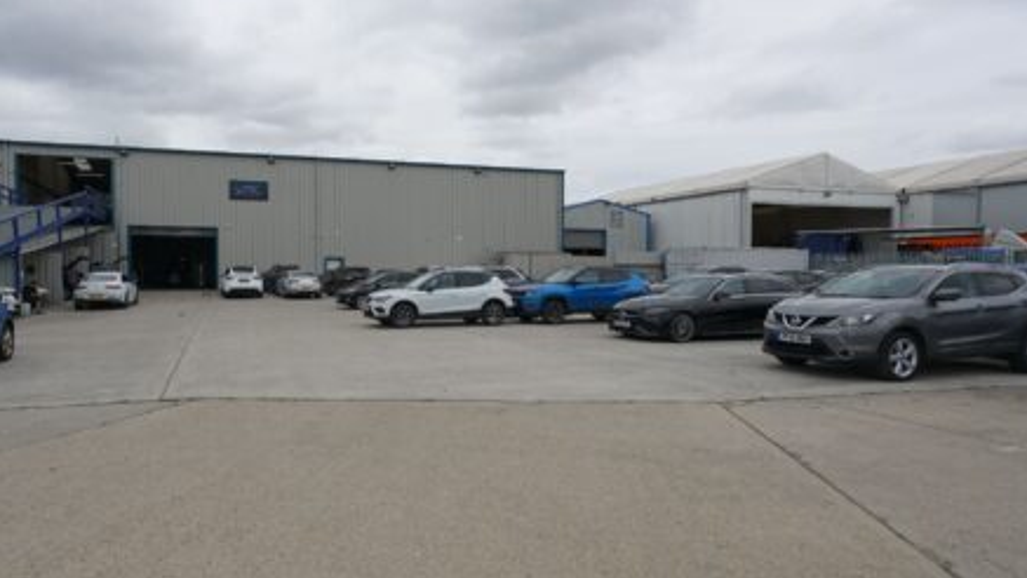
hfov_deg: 77.5
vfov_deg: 49.5
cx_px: 397
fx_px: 626
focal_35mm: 23
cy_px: 298
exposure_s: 1/500
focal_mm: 16
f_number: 5.6
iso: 100
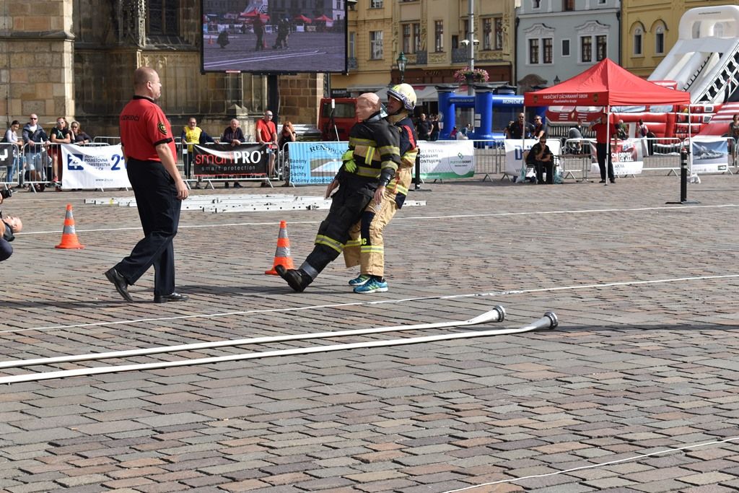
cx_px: 370
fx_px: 1694
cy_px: 246
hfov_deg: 24.6
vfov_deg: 16.6
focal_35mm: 82
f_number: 8
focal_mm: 55
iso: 100
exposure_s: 1/320
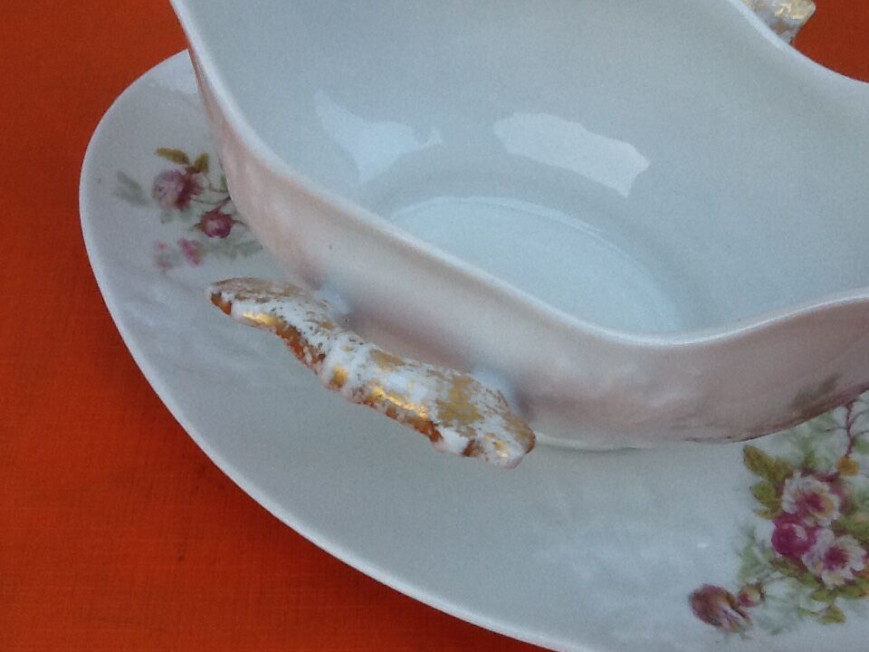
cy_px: 326
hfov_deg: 42.9
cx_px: 434
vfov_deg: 32.9
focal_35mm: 44
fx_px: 1105
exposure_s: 1/60
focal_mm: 2.03
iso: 64
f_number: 2.4
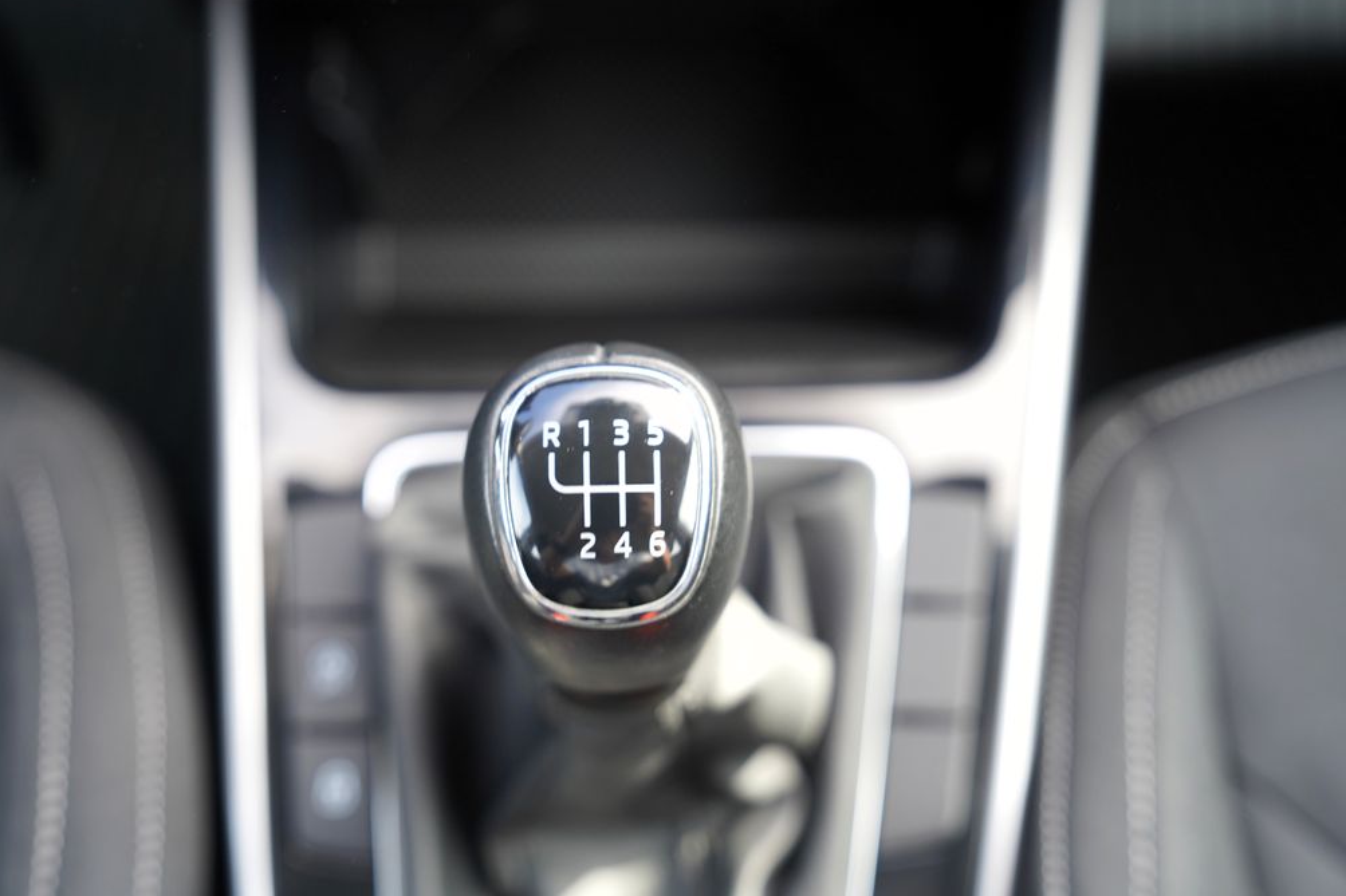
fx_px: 1869
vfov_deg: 27.0
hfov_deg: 39.6
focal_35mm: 50
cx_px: 661
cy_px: 443
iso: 320
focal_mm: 49
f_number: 4
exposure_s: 1/60
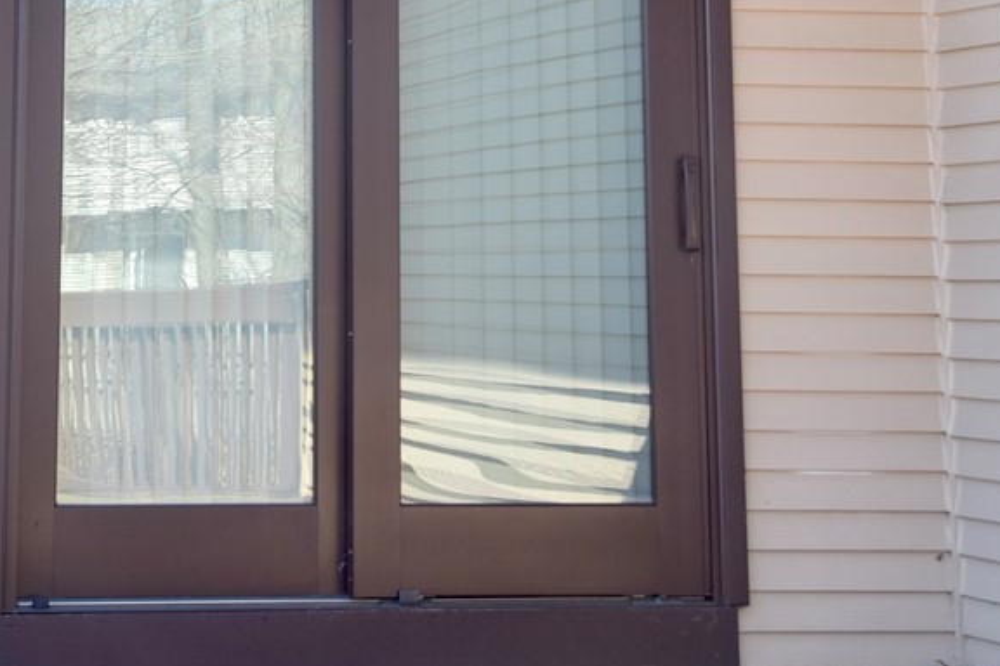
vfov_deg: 13.8
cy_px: 278
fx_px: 2748
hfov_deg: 20.6
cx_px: 411
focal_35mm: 99
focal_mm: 35
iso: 400
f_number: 7.1
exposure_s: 1/200
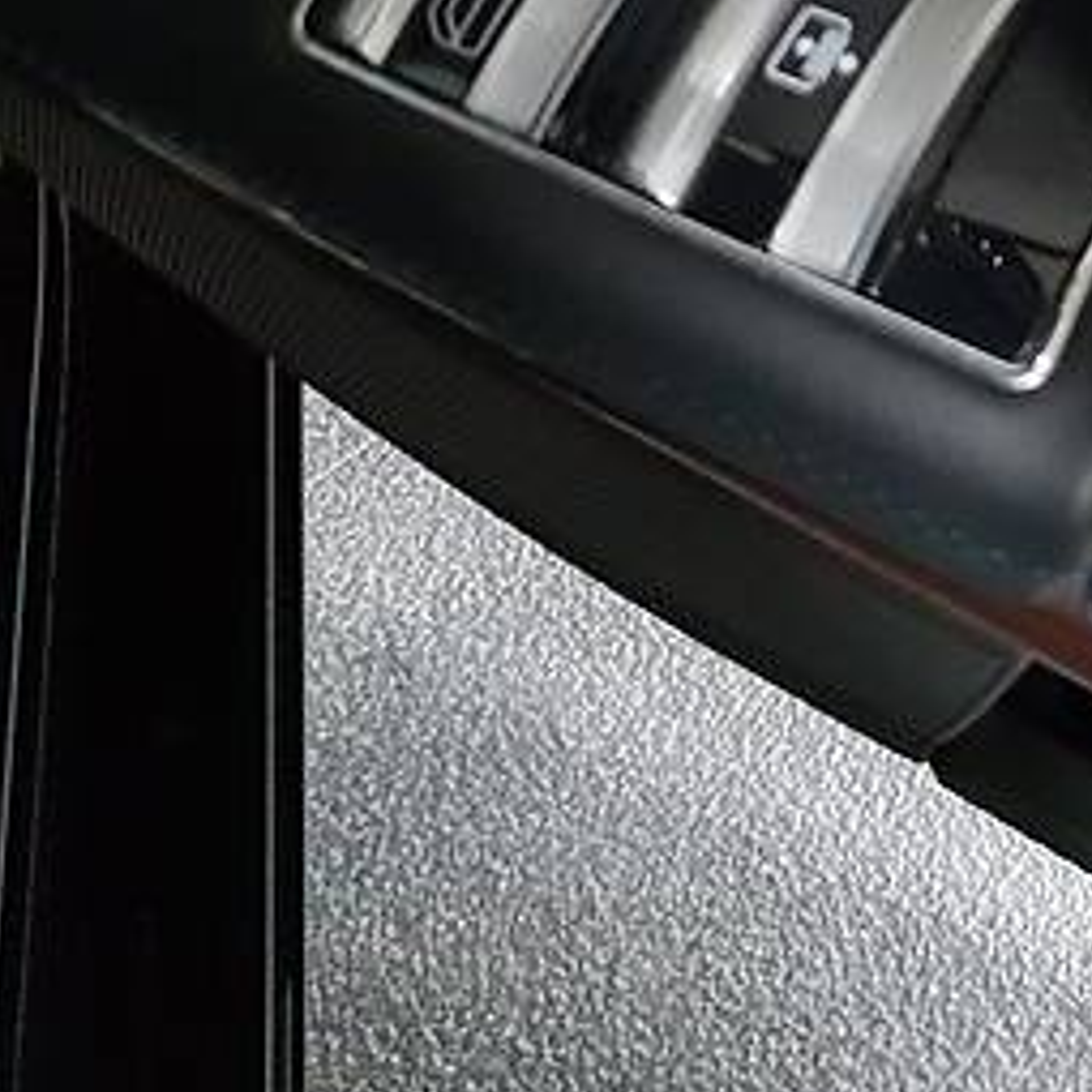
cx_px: 1122
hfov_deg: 22.9
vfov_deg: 22.7
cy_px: -90
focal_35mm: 72
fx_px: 2570
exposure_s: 1/50
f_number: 1.5
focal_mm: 4.3
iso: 640
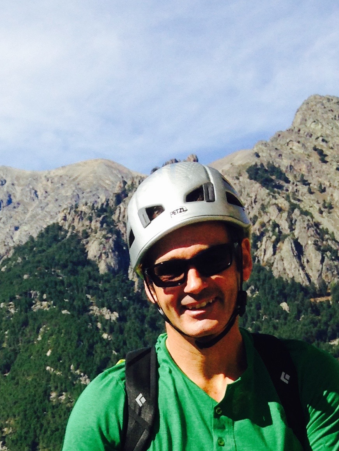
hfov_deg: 15.6
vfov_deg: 19.5
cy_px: 579
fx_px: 1214
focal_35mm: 93
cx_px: 9
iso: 50
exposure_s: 1/1642
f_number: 2.4
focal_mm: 4.12
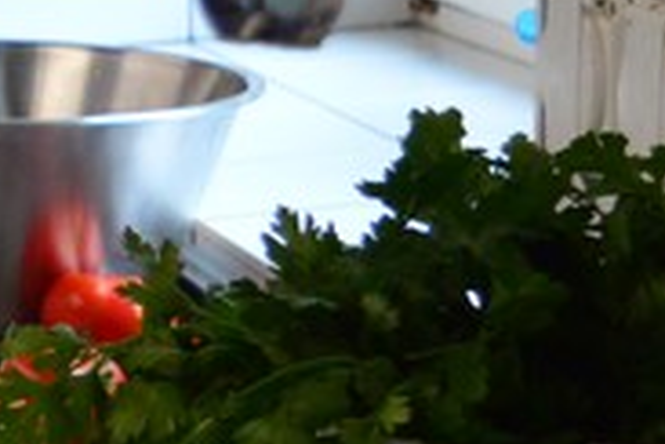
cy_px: -206
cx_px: -963
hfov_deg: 9.1
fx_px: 3713
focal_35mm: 201
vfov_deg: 6.7
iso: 800
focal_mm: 24
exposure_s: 1/250
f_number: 4
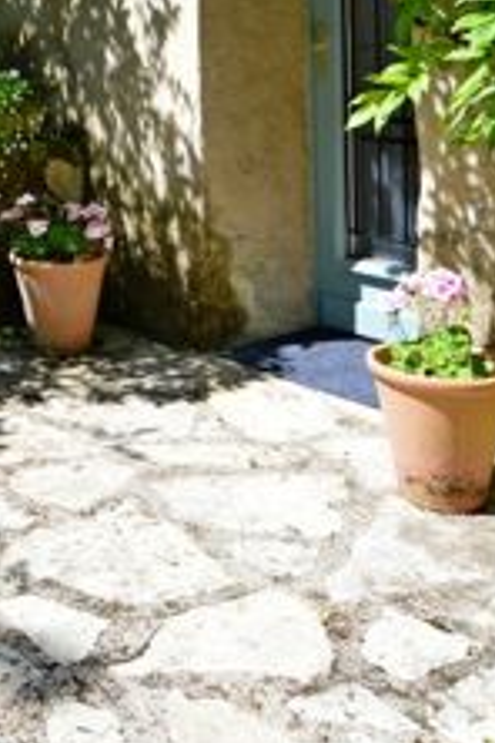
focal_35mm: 55
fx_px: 1130
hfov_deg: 23.2
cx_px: -55
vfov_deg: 32.8
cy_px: -33
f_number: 5.6
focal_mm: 11.5
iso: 100
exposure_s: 1/125
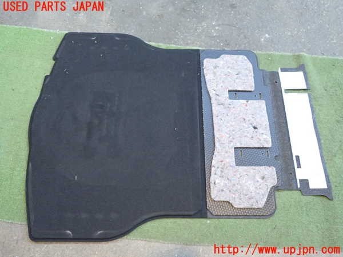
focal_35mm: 30
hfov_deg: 60.0
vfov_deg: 46.8
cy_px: 128
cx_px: 172
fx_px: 297
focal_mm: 5.4
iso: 400
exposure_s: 1/30
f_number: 2.3
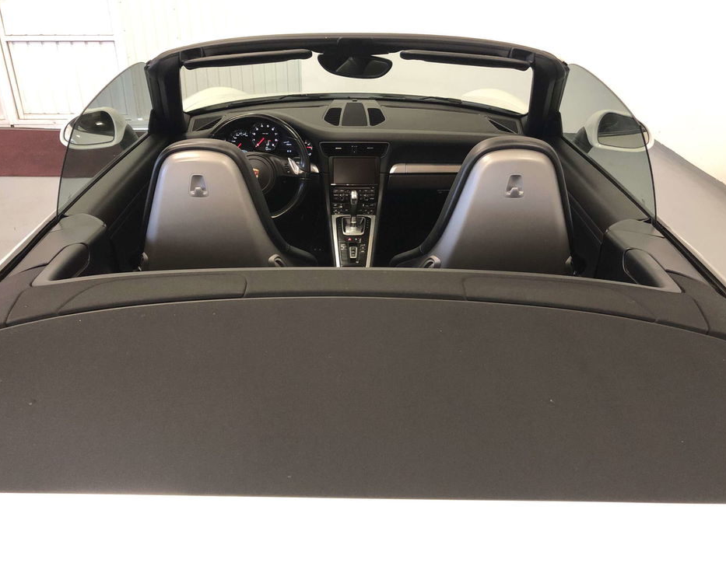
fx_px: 644
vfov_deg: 48.5
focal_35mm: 30
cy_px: 289
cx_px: 349
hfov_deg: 58.8
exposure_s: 1/13
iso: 100
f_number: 1.8
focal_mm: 3.99
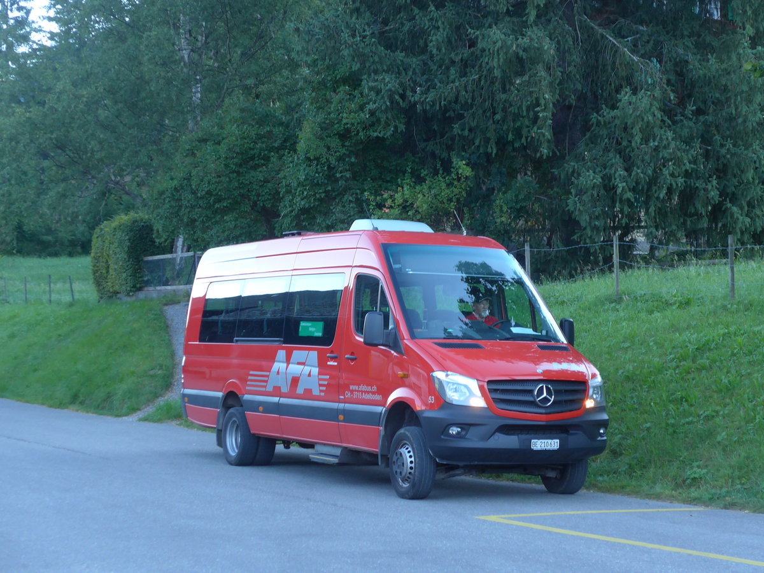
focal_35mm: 80
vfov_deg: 18.4
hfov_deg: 24.4
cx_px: 382
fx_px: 1766
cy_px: 286
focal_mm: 16
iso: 250
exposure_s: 1/80
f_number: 4.4
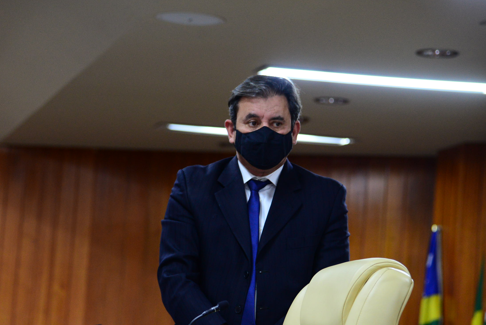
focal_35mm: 164
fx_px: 2215
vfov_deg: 8.4
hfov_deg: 12.5
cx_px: 237
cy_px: 218
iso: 2000
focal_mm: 120
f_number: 4
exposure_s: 1/60
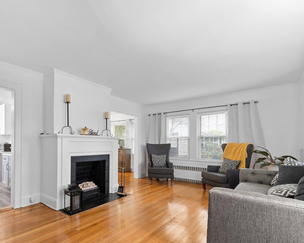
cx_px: 100
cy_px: 144
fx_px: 171
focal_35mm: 19
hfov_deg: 80.3
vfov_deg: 70.2
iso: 200
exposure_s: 1.6
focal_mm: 14
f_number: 10
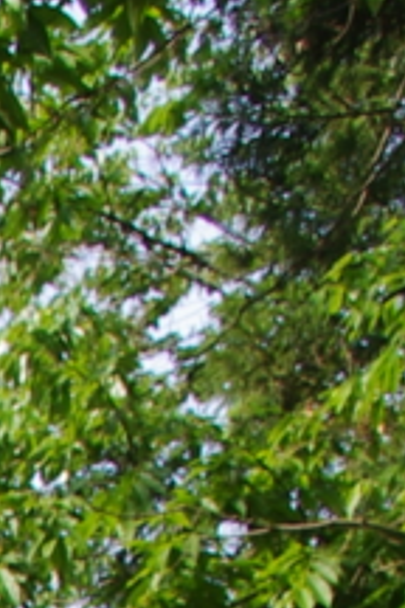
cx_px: -1039
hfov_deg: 6.1
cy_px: 1627
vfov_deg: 8.9
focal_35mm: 200
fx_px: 3375
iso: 200
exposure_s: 1/250
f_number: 5.6
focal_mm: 18
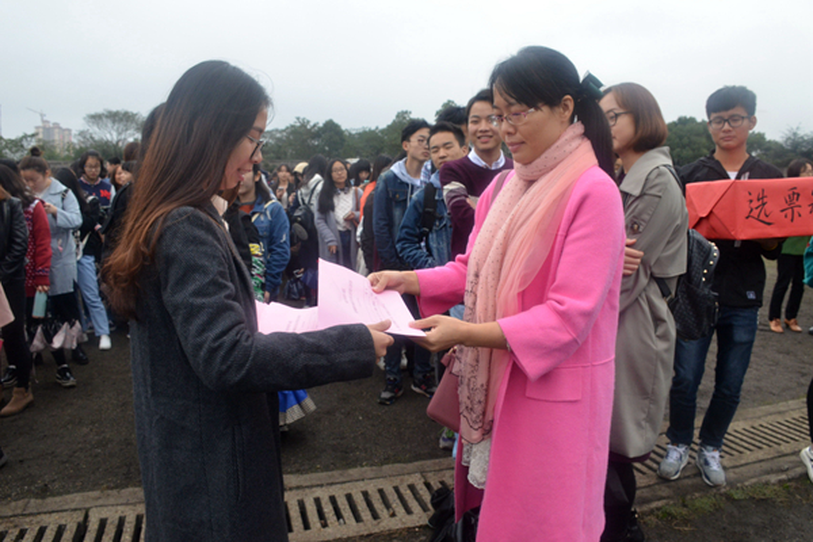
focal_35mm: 27
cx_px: 406
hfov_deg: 67.4
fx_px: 610
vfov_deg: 47.9
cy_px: 271
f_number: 9
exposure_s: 1/320
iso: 800
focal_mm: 18
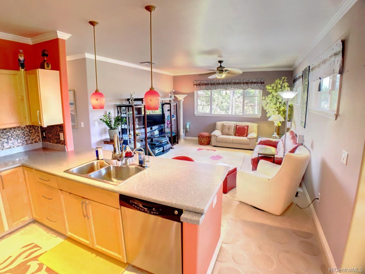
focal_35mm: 26
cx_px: 182
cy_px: 137
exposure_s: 1/30
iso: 80
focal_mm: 4.25
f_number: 1.8
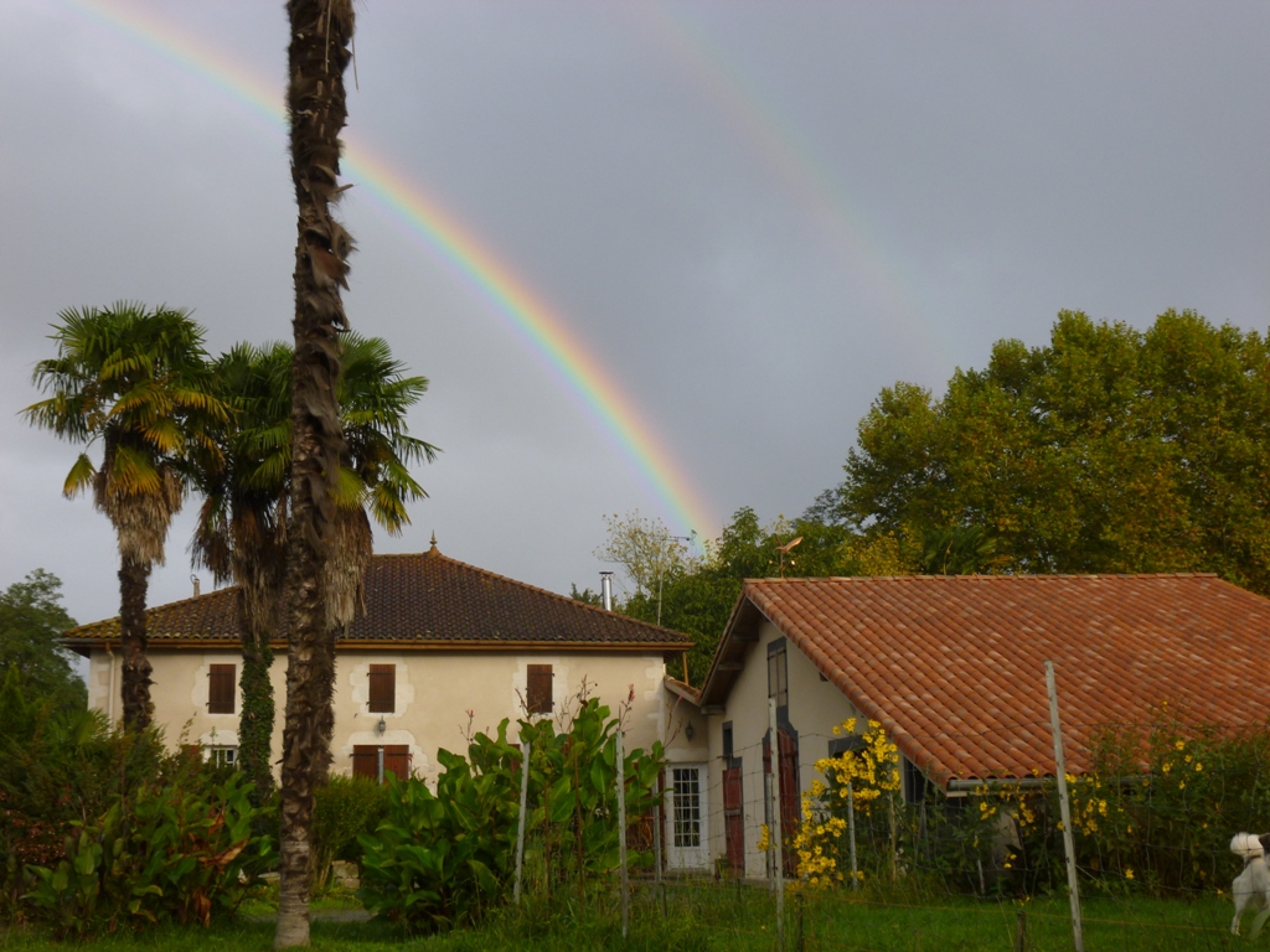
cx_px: 635
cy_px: 476
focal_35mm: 45
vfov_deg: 32.2
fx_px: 1651
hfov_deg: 42.1
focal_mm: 8
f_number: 3.9
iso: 100
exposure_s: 1/160
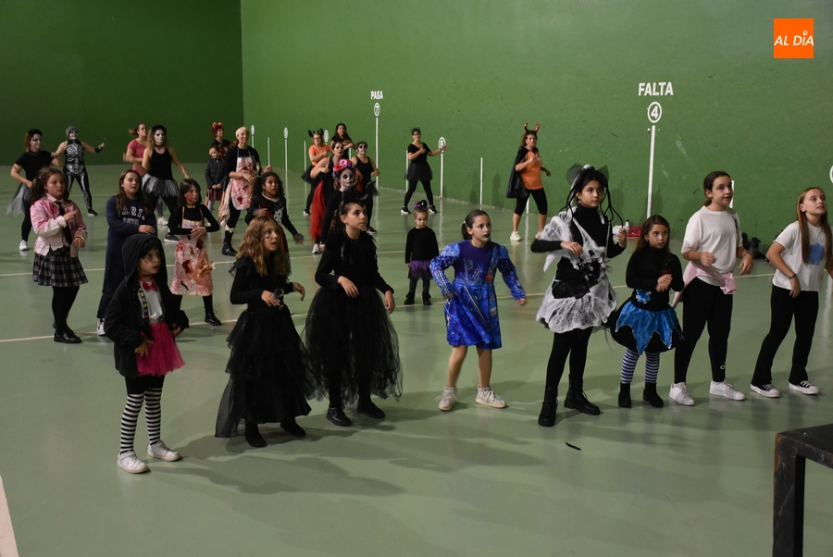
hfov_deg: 47.9
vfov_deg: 33.1
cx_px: 416
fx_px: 938
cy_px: 278
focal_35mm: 40
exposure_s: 1/60
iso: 1600
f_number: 4
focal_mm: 27
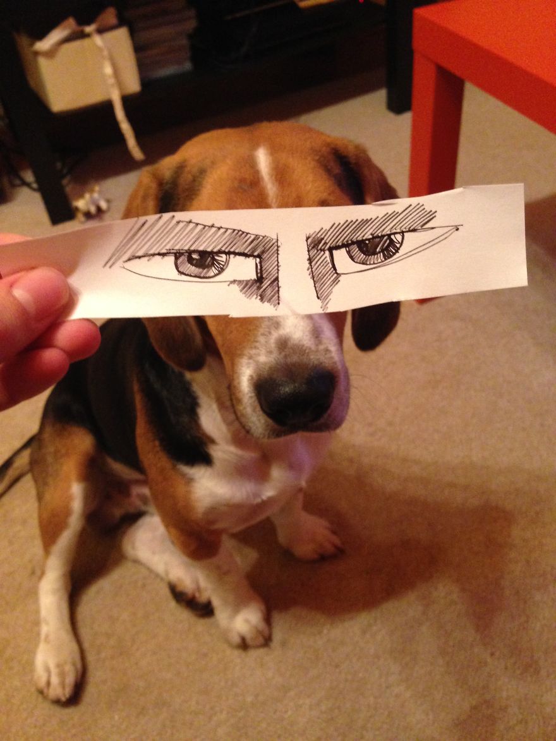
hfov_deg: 43.0
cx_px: 278
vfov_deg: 55.3
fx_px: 707
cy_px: 370
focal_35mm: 33
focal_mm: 4.12
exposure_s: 1/17
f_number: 2.4
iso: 400
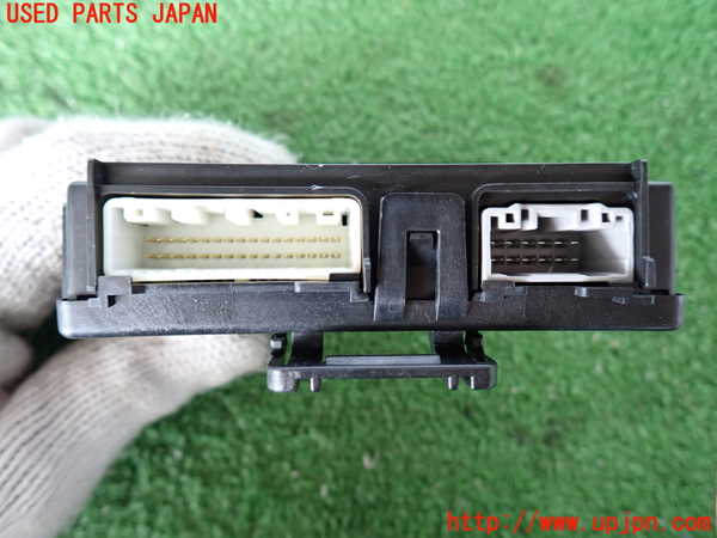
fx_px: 518
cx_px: 358
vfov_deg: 54.9
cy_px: 269
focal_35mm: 25
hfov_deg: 69.4
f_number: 2
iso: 250
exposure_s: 1/30
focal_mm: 4.5
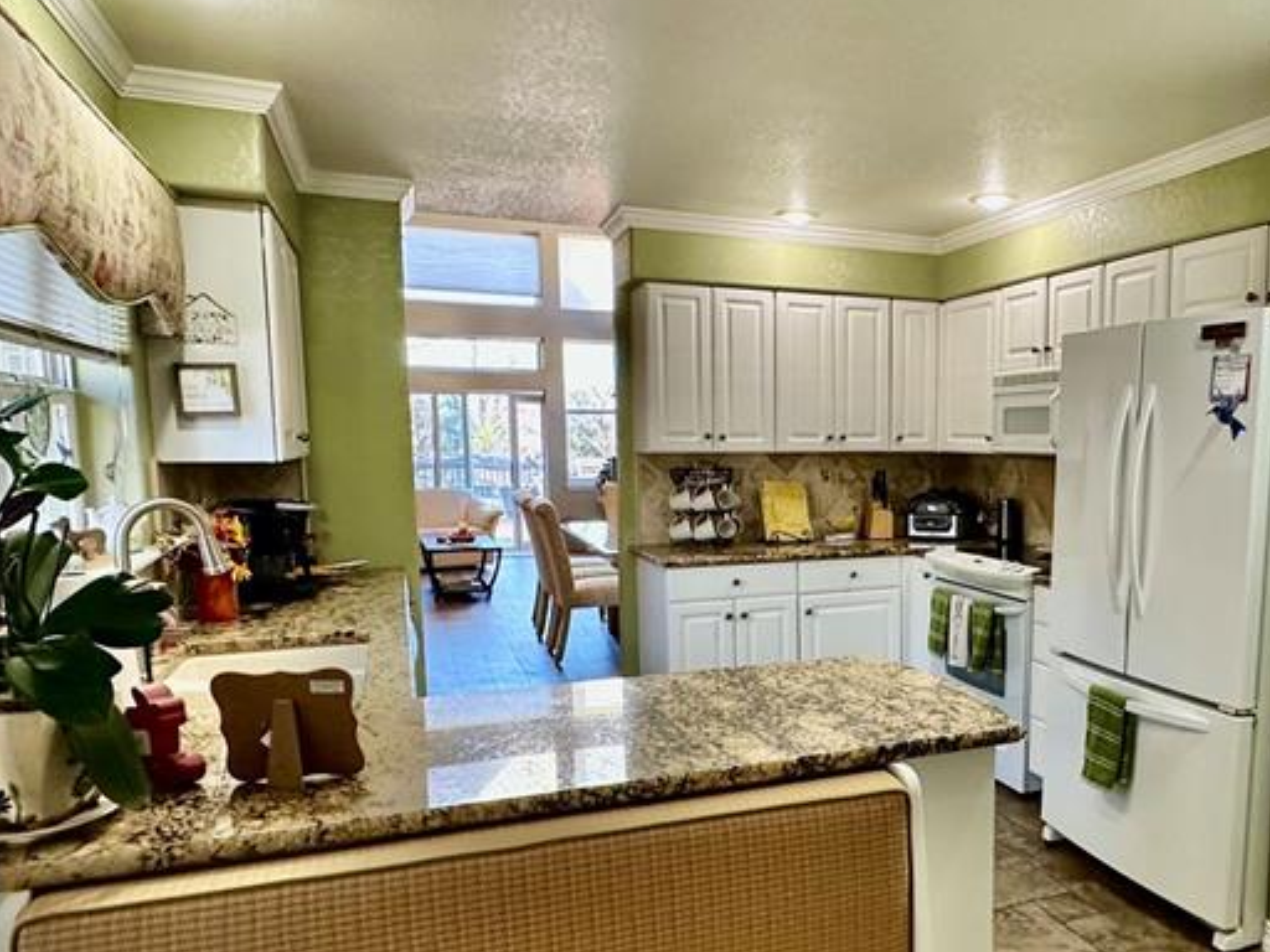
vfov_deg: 49.5
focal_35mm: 28
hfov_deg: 61.2
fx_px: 1027
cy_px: 554
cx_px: 888
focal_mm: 2.22
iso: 250
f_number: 2.2
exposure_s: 1/120
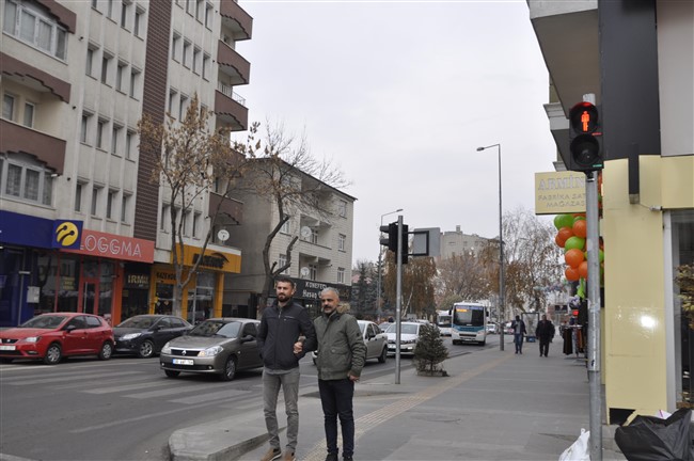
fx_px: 636
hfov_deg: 57.3
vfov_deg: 39.9
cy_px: 230
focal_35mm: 33
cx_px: 347
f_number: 7.1
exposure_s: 1/200
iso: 200
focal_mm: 22
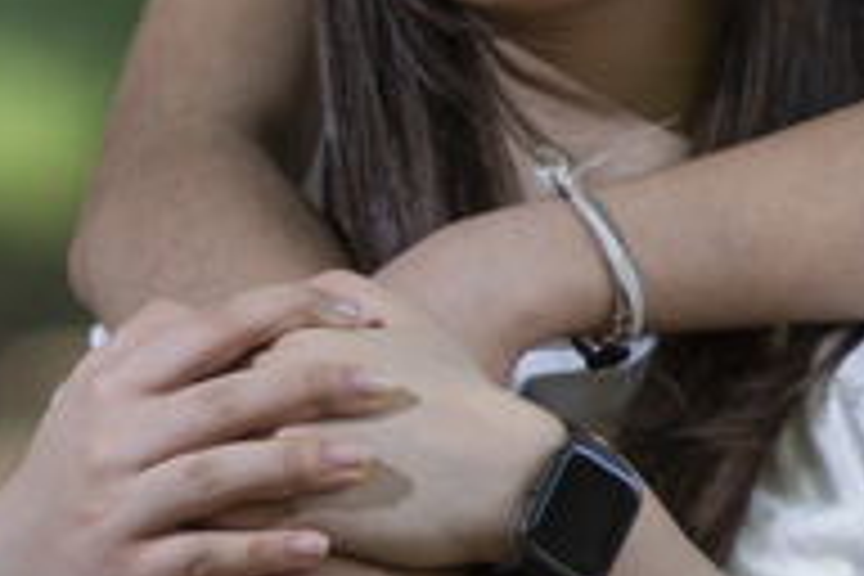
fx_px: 41664
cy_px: 58
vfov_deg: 0.8
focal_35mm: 1736
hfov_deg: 1.2
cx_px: -436
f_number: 2.8
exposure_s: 1/250
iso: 100
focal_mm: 185
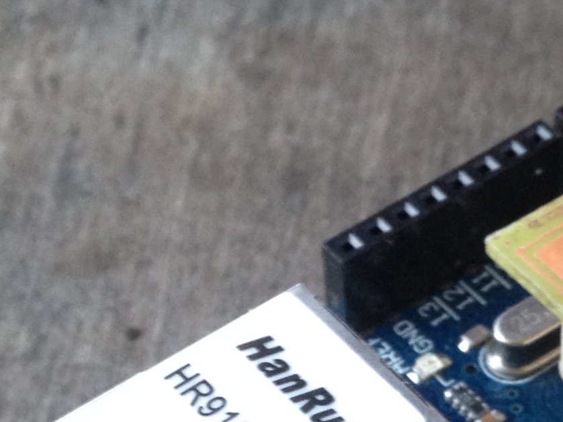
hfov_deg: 14.3
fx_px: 2212
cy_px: 581
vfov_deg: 10.6
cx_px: 553
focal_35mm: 136
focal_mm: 4.28
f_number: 2.4
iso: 100
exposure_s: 1/20
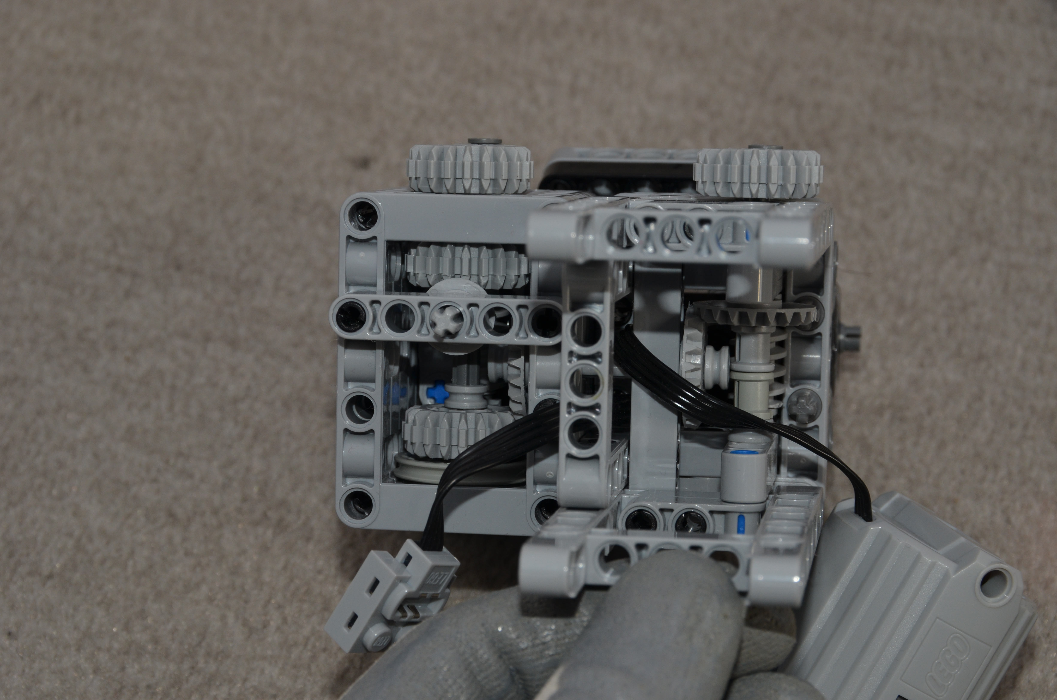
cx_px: 528
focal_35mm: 112
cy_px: 350
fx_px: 3296
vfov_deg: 12.1
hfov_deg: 18.2
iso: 200
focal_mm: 75
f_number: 11
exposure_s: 1/60
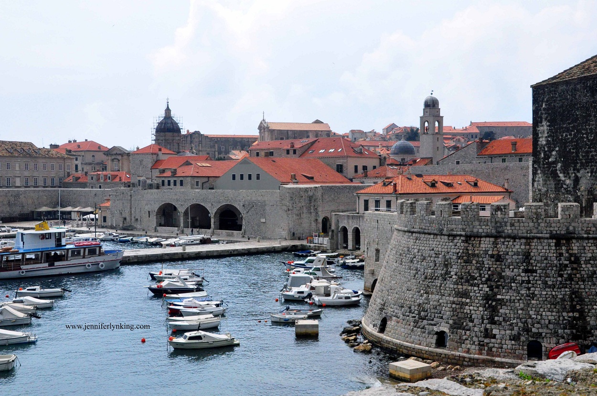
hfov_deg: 43.7
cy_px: 198
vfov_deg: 29.8
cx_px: 298
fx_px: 745
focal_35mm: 45
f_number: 14
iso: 2000
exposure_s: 1/2000
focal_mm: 30
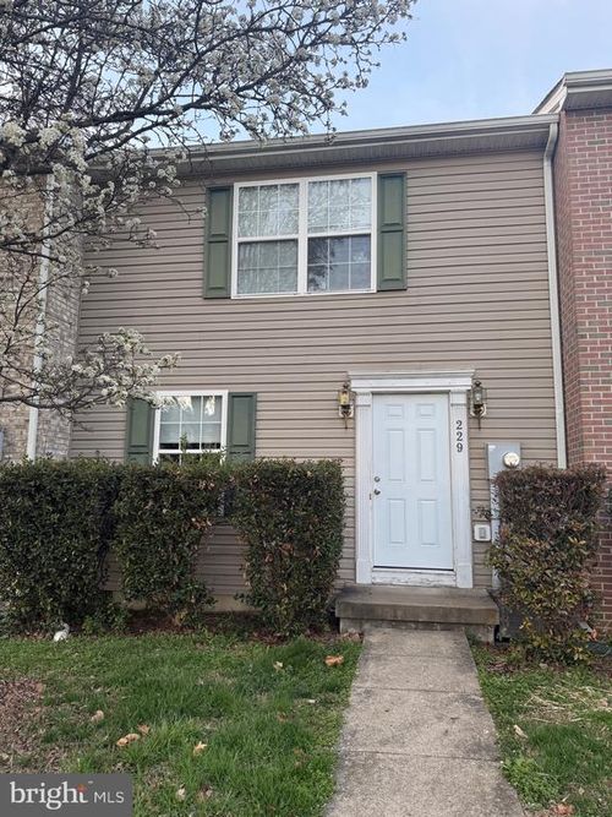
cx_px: 306
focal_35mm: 24
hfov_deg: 56.8
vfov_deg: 71.6
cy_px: 408
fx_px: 566
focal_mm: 6.76
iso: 125
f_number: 1.78
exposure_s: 1/121
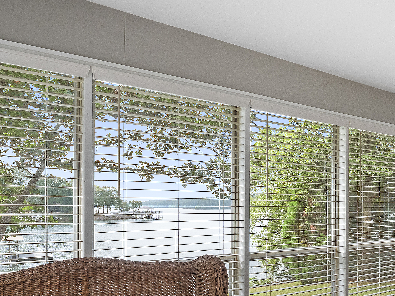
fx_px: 377
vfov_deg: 42.1
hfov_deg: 51.4
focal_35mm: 33
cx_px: 323
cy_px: 209
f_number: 5.6
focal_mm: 8
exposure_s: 1/80
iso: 400
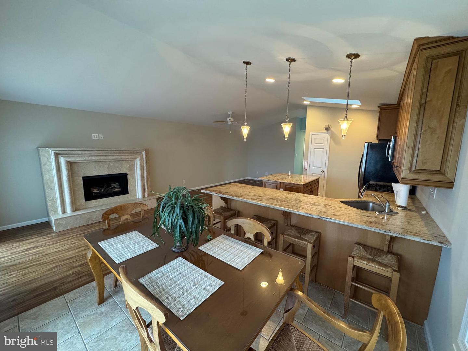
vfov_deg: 85.7
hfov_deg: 102.1
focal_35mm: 14
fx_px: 189
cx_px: 234
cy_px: 176
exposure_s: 1/60
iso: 400
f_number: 2.2
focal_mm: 2.22
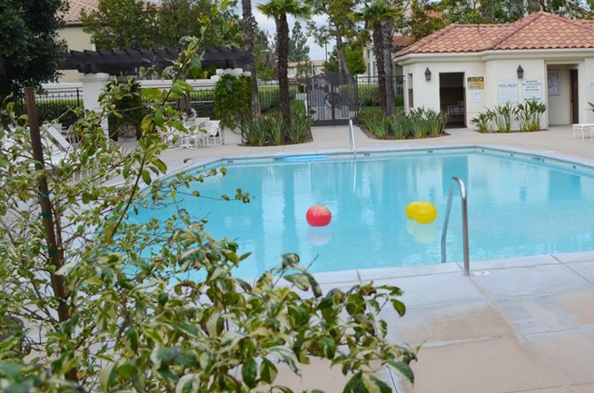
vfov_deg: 28.4
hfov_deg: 40.5
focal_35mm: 47
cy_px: 152
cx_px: 462
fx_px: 774
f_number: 8
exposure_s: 1/250
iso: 100
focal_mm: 20
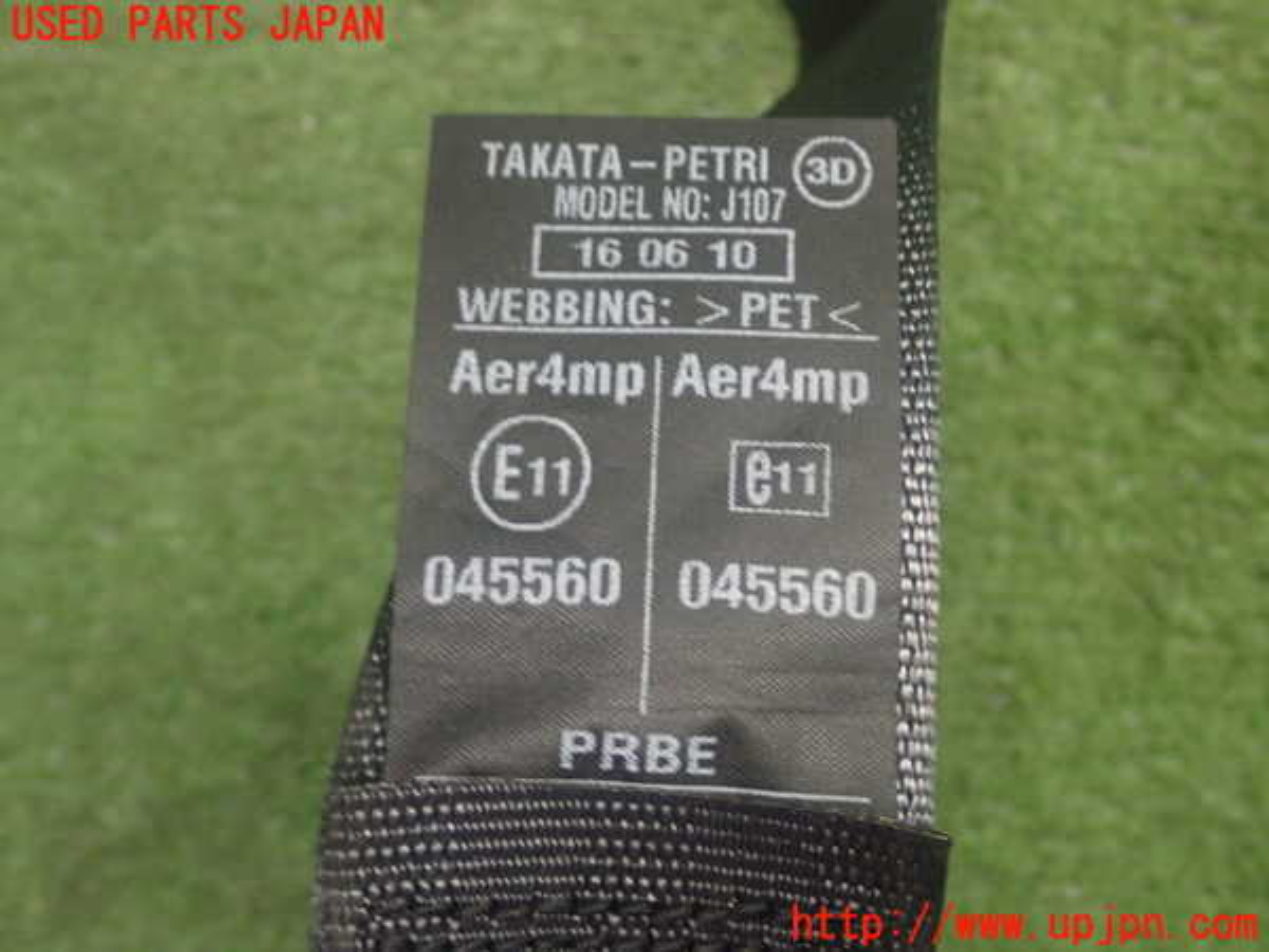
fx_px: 1833
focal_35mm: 50
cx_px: 634
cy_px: 476
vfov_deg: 29.1
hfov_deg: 38.2
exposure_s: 1/50
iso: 800
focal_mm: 9.01
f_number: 3.2
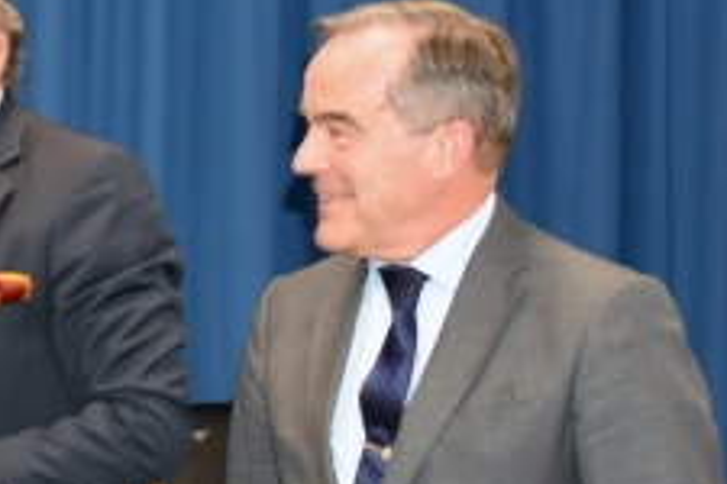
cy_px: 186
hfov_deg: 12.2
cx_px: -704
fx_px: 3029
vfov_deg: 9.1
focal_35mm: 150
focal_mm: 22
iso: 720
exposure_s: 1/60
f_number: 3.5
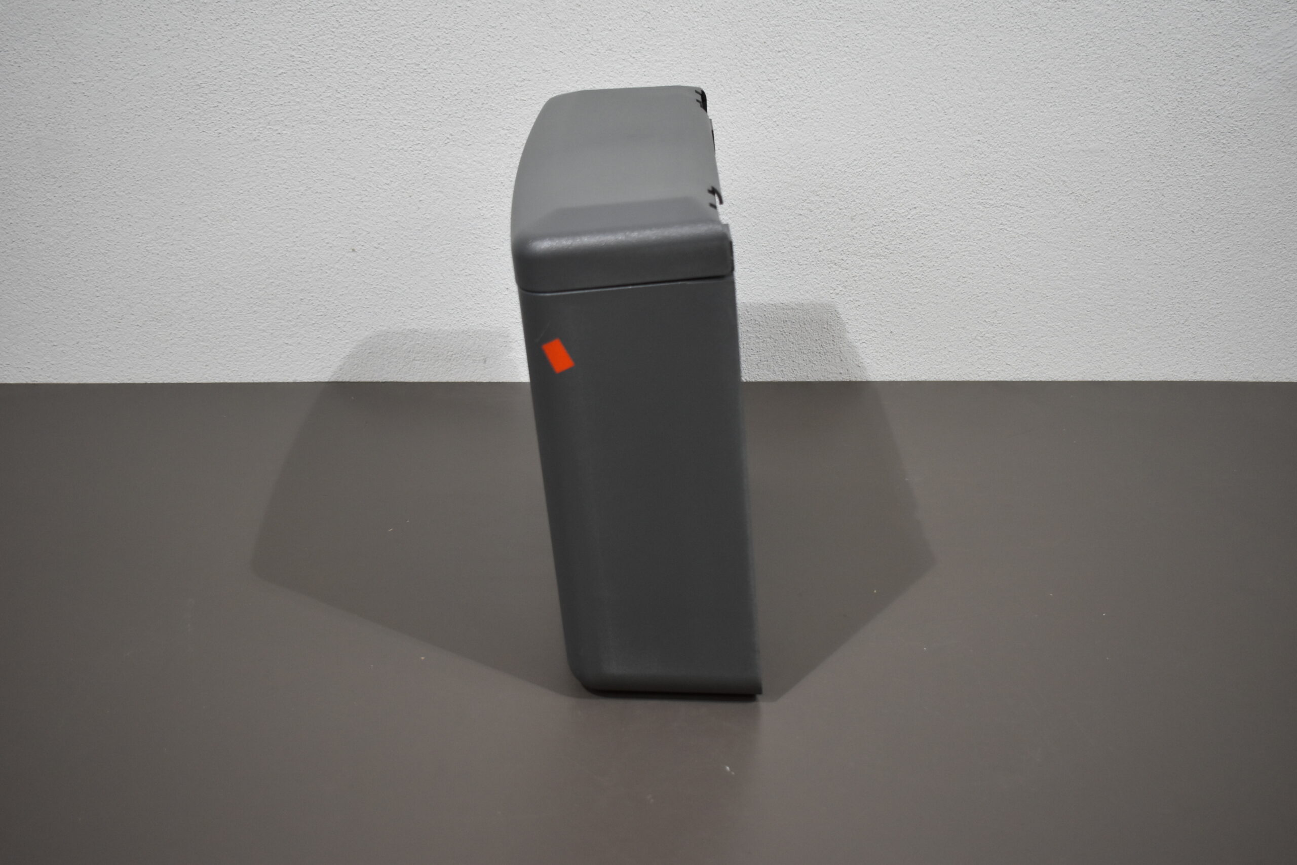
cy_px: 432
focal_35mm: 40
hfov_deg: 47.9
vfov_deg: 33.0
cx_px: 648
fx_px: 1459
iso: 800
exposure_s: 1/200
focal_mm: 27
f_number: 4
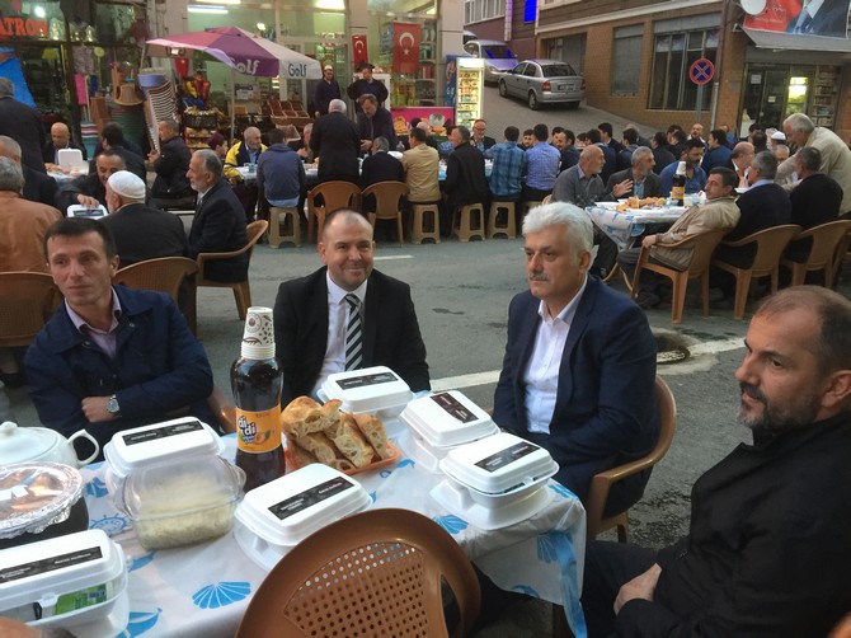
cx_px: 426
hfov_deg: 61.7
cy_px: 319
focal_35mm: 29
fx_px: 713
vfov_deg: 48.2
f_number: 2.2
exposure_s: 1/17
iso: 100
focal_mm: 4.15
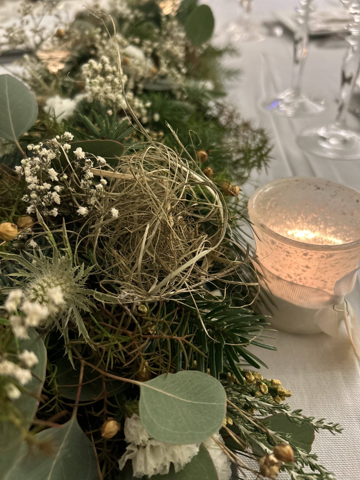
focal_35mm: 26
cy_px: 240
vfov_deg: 67.3
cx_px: 180
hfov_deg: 53.1
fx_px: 361
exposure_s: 1/33
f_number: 1.5
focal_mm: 5.7
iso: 500
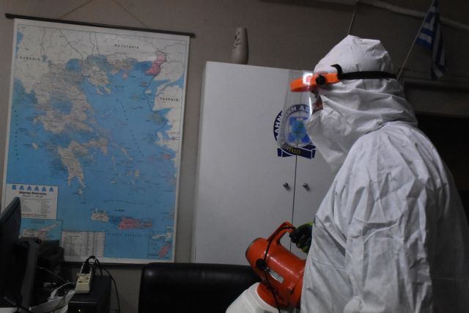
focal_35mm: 30
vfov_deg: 43.6
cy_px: 156
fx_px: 391
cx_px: 234
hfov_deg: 61.9
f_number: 9
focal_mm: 20
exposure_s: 1/200
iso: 8000
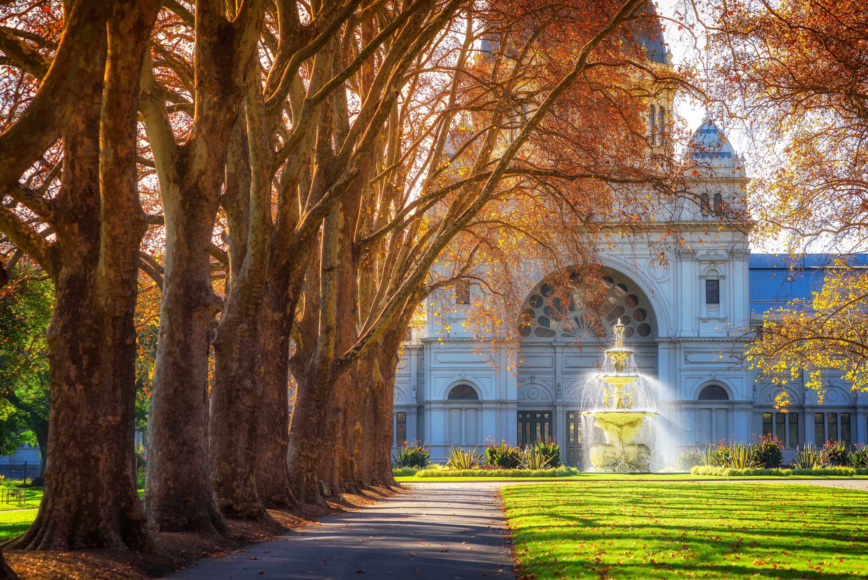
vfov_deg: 16.1
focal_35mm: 85
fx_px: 2050
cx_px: 434
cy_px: 290
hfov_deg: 23.9
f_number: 4
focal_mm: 85
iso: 100
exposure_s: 1/250
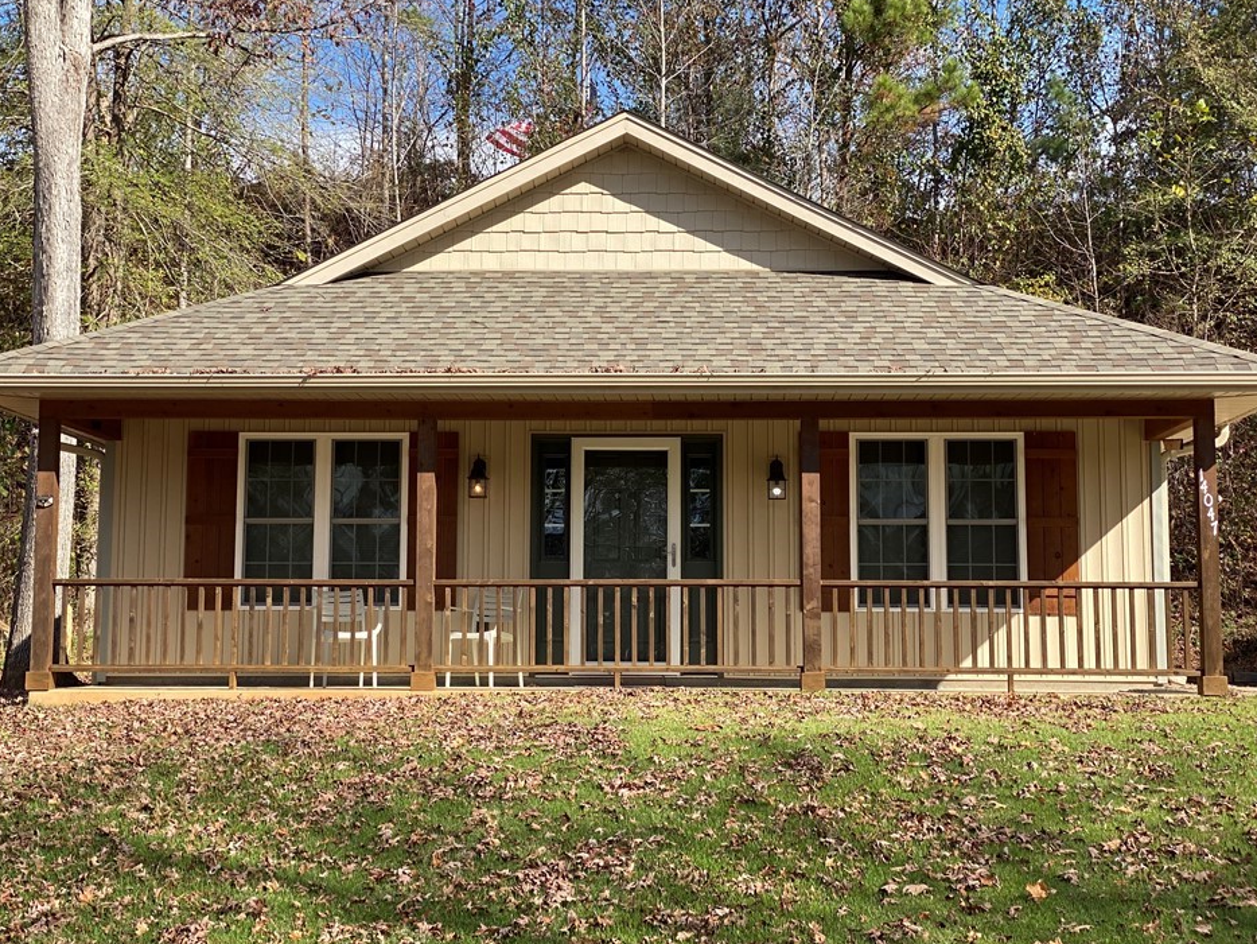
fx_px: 2070
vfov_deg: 25.7
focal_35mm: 57
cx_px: 600
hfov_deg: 33.8
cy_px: 435
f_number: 2
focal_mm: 6
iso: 20
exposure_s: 1/888
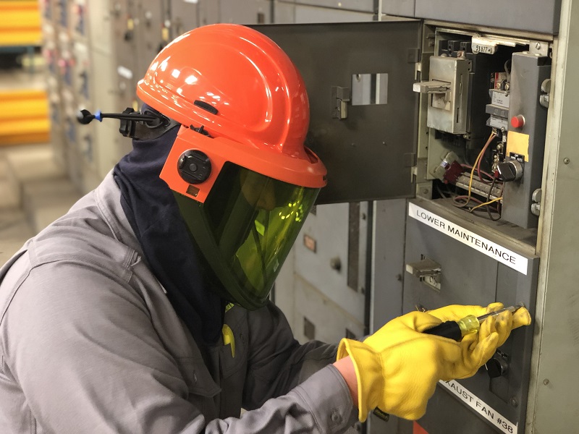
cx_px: 290
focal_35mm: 52
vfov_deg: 28.0
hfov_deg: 36.8
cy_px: 217
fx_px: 870
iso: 160
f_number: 2.4
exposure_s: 1/11
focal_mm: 6
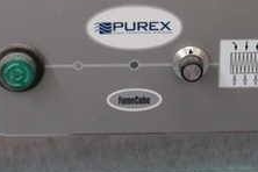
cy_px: -37
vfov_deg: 11.5
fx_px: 838
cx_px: 129
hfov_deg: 17.5
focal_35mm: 117
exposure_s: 1/160
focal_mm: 24
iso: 1000
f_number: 4.5
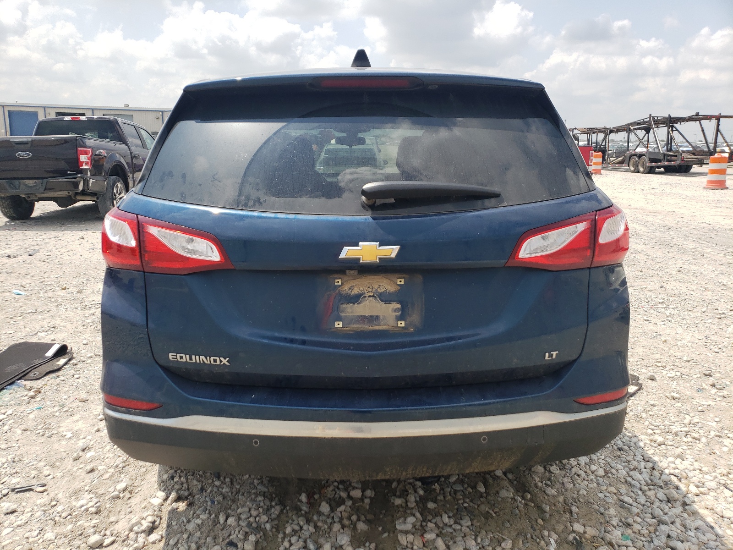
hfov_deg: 67.3
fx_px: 551
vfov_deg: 53.1
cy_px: 275
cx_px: 366
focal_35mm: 26
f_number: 1.5
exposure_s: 1/2500
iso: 50
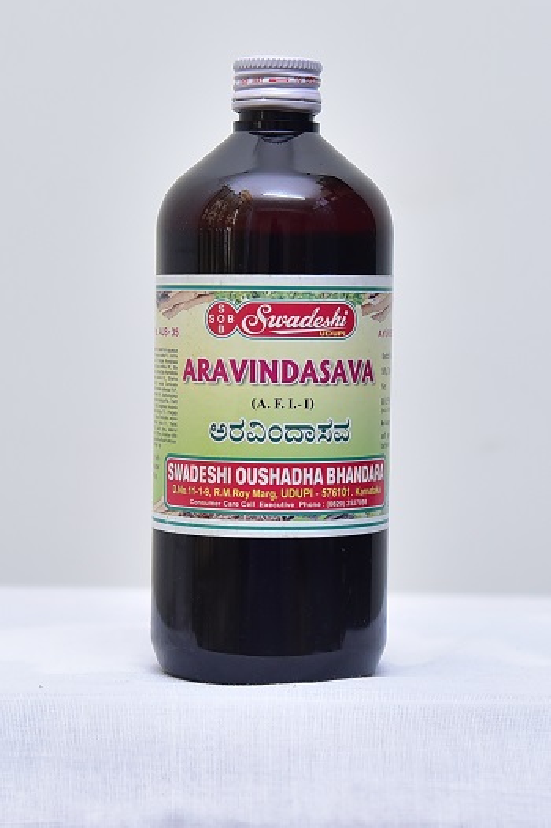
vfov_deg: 41.1
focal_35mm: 48
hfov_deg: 28.0
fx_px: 1103
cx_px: 276
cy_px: 414
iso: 1250
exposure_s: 1/100
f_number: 4
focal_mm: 48
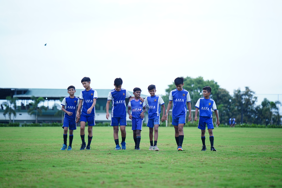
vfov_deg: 16.1
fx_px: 666
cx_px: 141
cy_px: 94
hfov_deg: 23.9
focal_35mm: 85
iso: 250
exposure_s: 1/320
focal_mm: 85
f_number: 1.8
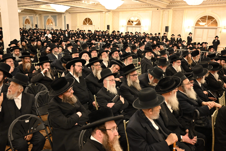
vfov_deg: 42.3
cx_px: 113
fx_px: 195
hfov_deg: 60.3
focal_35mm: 31
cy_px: 76
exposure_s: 1/80
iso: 4500
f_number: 4
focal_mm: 31
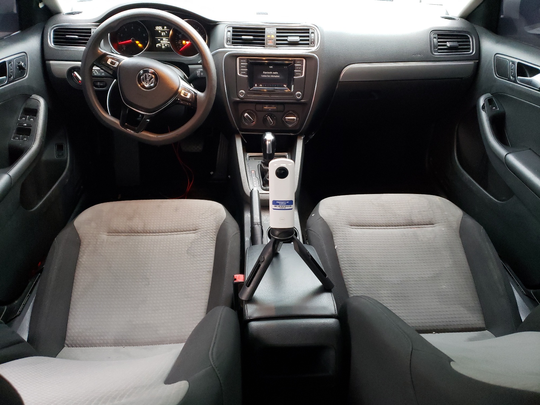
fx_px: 406
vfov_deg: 53.1
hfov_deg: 67.3
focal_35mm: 26
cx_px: 270
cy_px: 202
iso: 317
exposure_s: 1/30
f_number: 1.5
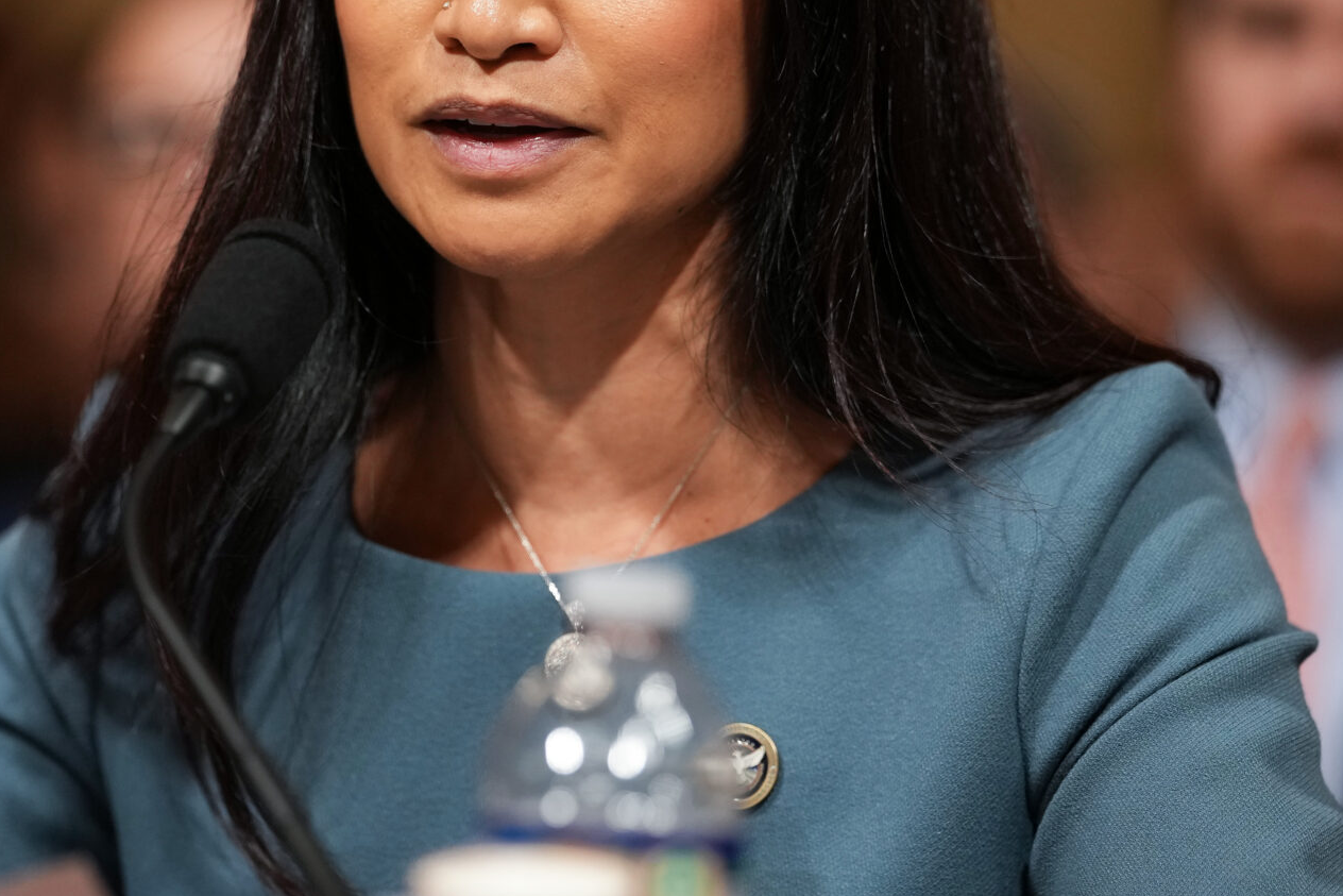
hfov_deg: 8.8
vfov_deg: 5.8
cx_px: 490
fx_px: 8767
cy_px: 336
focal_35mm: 235
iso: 1250
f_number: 2
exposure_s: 1/800
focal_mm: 116
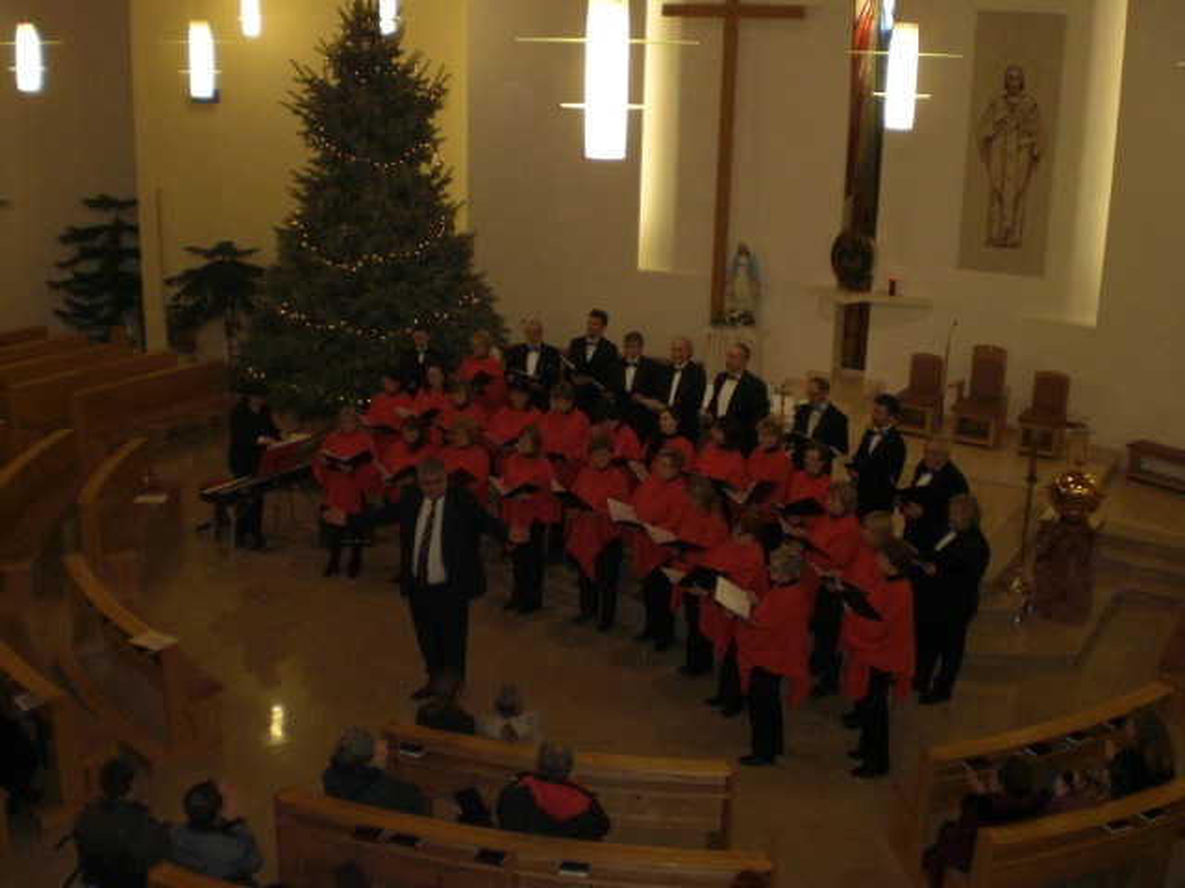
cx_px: 592
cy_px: 444
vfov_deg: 37.7
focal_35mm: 38
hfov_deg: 49.0
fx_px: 1301
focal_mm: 6.3
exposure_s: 1/60
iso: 200
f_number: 3.1
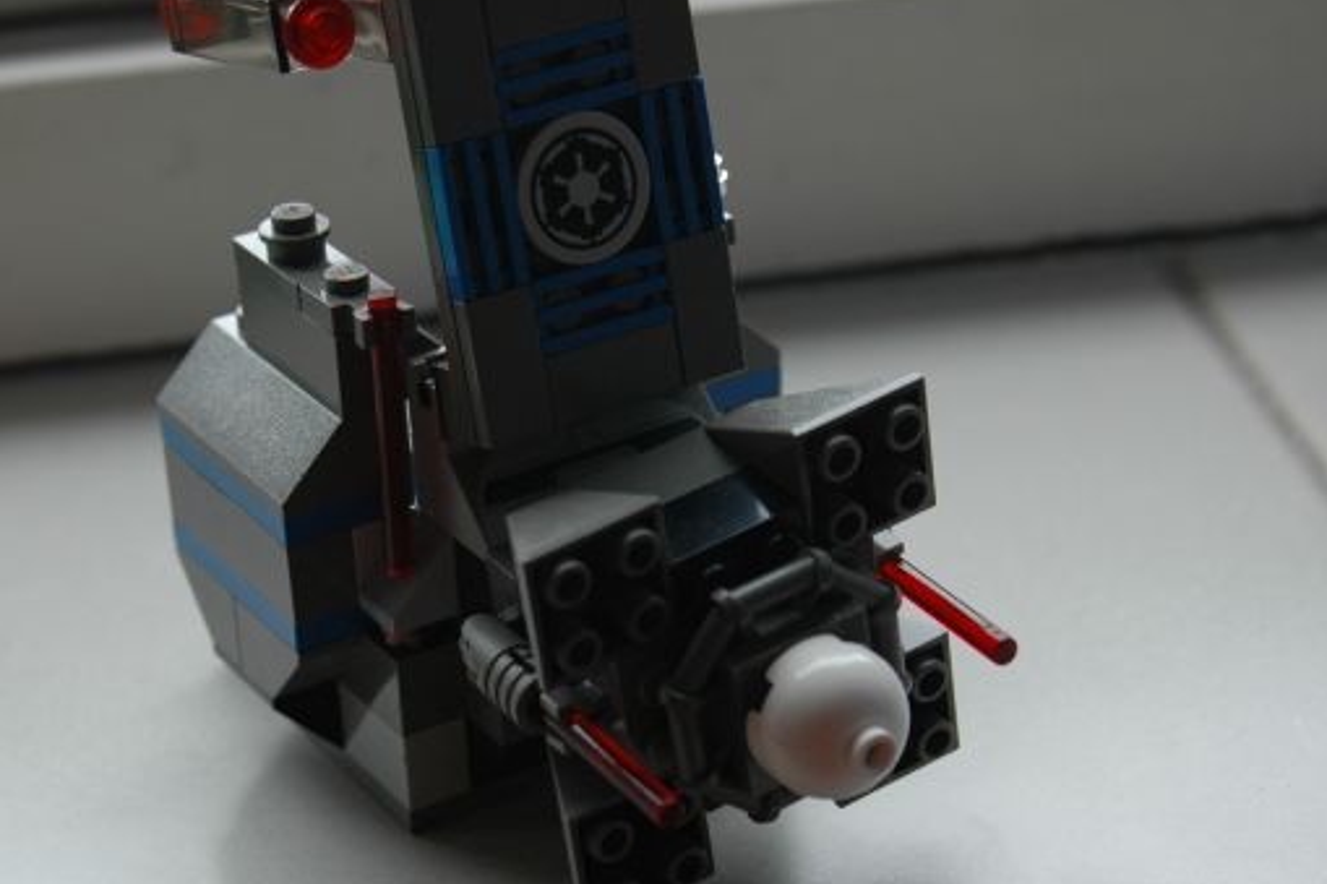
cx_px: 498
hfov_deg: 20.8
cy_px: 529
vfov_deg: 13.9
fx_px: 3611
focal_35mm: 98
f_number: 6.3
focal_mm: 52
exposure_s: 1/160
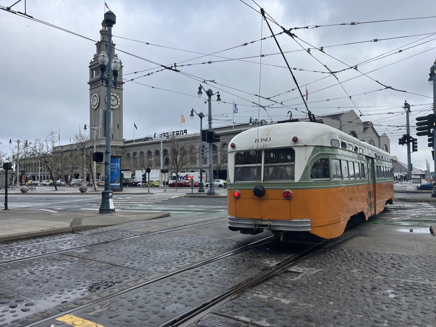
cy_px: 164
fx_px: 327
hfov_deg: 67.3
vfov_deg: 53.1
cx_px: 218
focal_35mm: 26
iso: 50
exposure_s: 1/2688
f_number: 1.6
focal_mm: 5.1
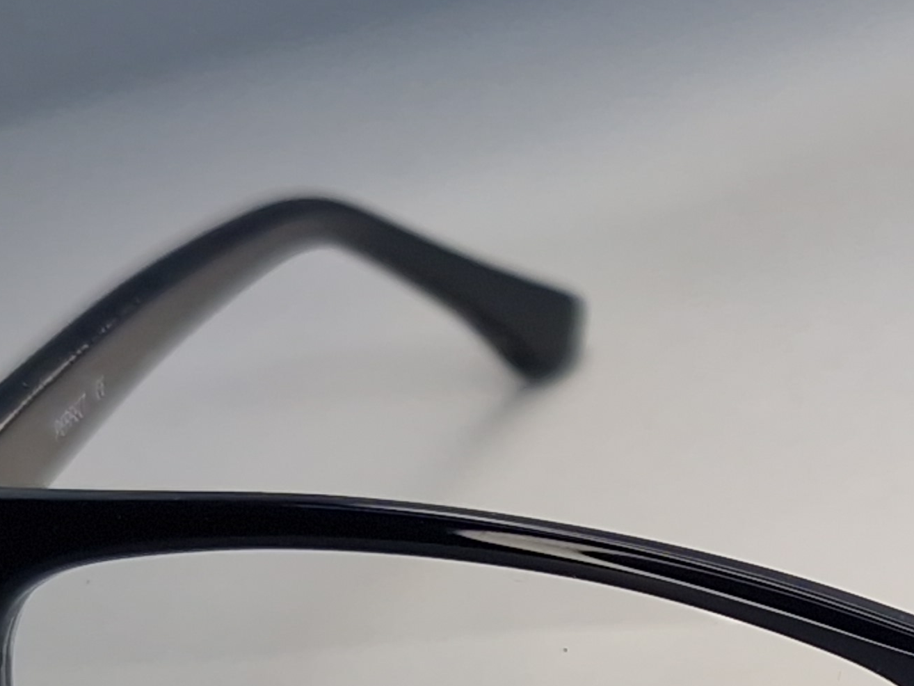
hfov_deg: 24.8
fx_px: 1849
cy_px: 822
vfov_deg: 19.8
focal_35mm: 70
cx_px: 1126
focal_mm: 5.4
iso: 50
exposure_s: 1/171
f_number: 1.8
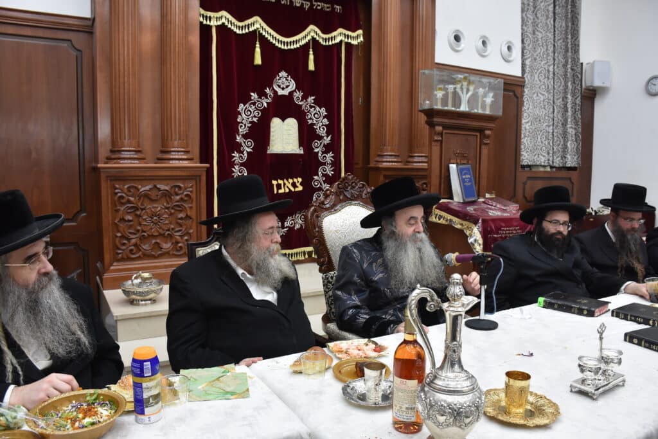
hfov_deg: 67.4
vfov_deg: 47.9
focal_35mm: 27
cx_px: 329
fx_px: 494
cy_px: 220
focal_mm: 18
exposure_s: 1/100
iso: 1000
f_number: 6.3
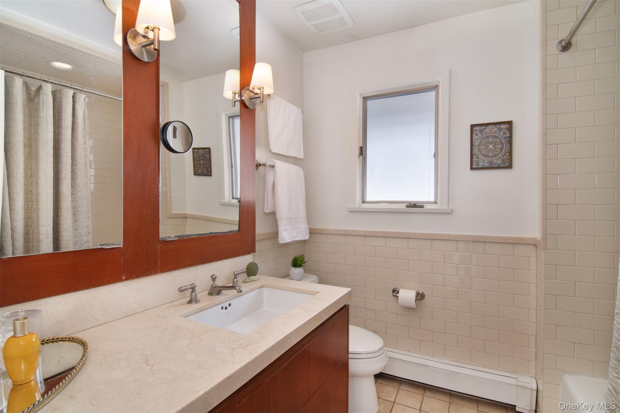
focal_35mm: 16
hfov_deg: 95.0
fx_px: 284
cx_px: 310
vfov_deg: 72.0
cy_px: 206
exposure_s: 1/60
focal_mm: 11
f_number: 11
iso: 640
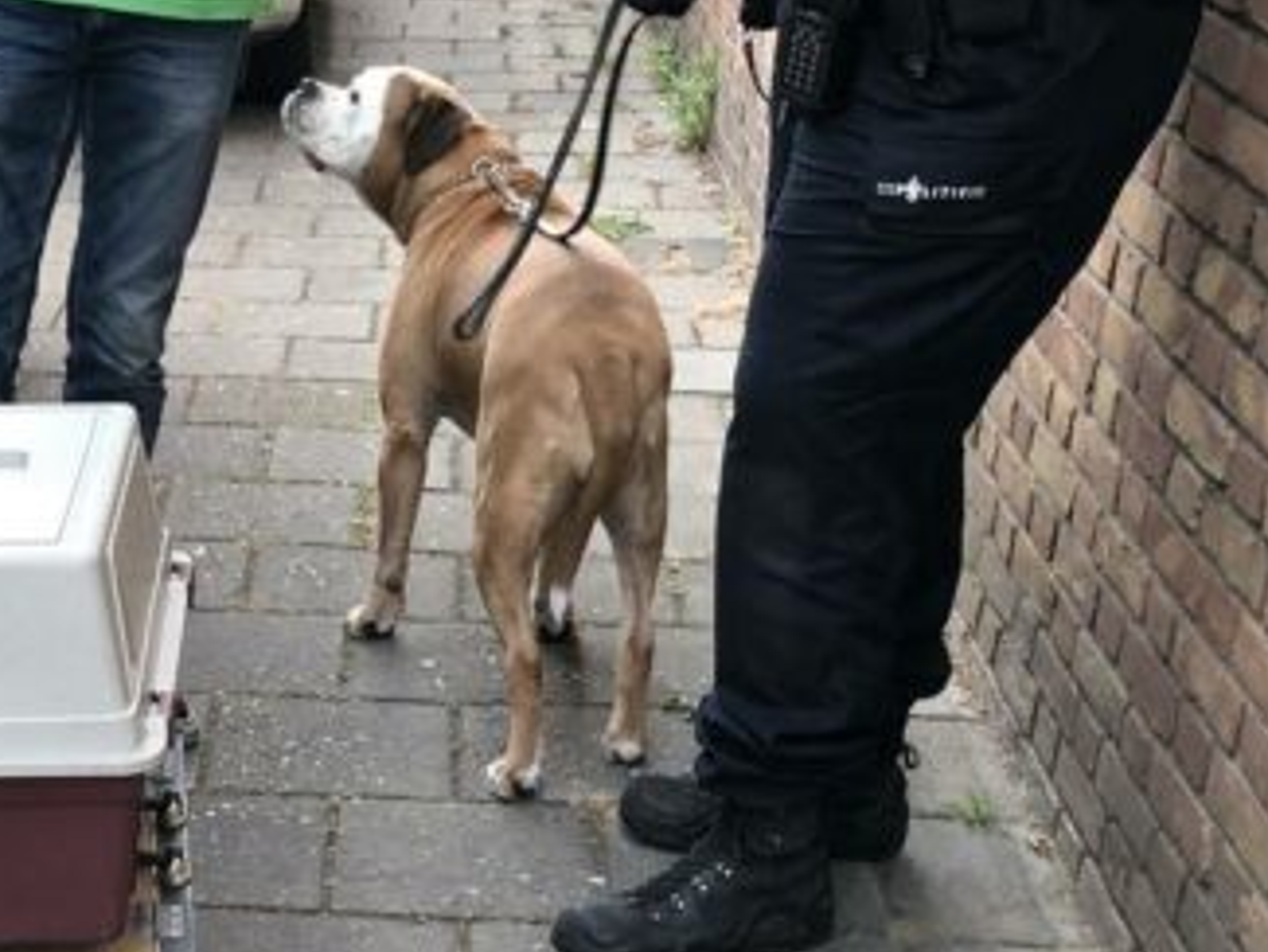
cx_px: 215
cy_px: 806
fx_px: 2712
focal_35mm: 74
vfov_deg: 19.6
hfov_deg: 25.8
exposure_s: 1/30
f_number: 1.8
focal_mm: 4
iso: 25
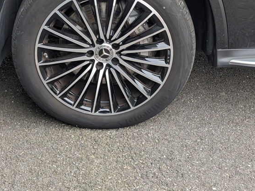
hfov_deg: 27.4
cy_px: 57
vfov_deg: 20.6
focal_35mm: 71
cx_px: 109
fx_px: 523
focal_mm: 6.9
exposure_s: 1/407
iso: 474
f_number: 1.68
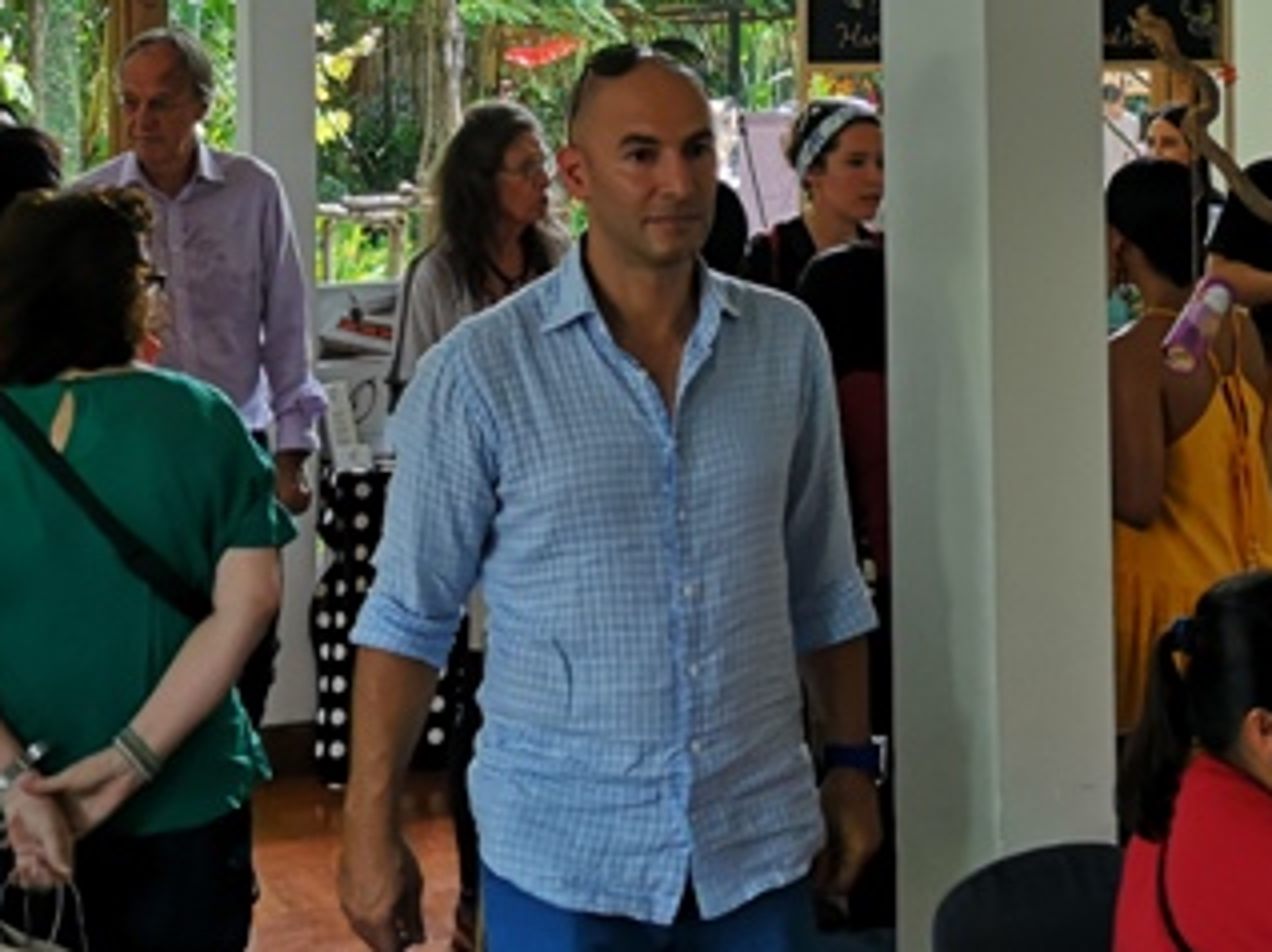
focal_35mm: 68
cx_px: 724
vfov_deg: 20.9
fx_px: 2497
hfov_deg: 28.5
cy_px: 16
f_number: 1.8
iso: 50
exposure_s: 1/323
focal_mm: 3.95
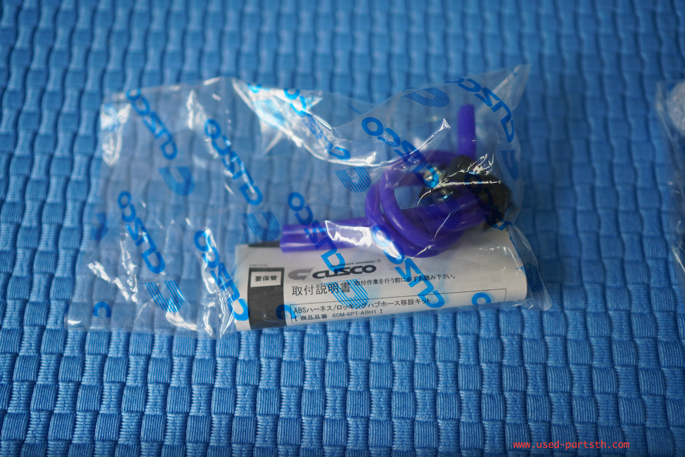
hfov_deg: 54.4
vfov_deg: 37.9
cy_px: 228
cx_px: 342
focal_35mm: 35
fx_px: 666
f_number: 1.4
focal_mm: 35
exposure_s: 1/125
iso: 100
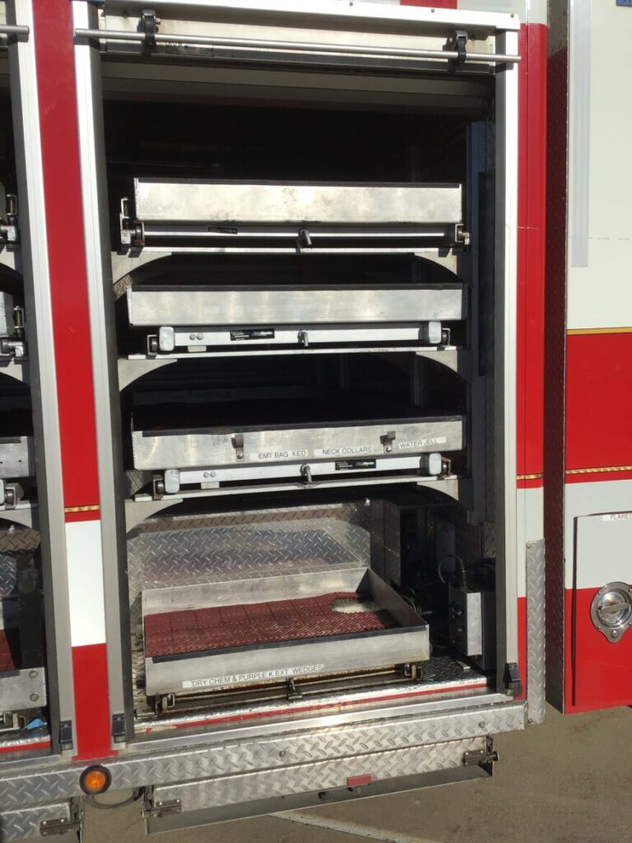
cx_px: 316
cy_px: 422
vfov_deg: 58.4
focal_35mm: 31
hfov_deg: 45.4
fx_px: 755
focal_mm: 3.3
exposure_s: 1/3268
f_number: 2.4
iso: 25
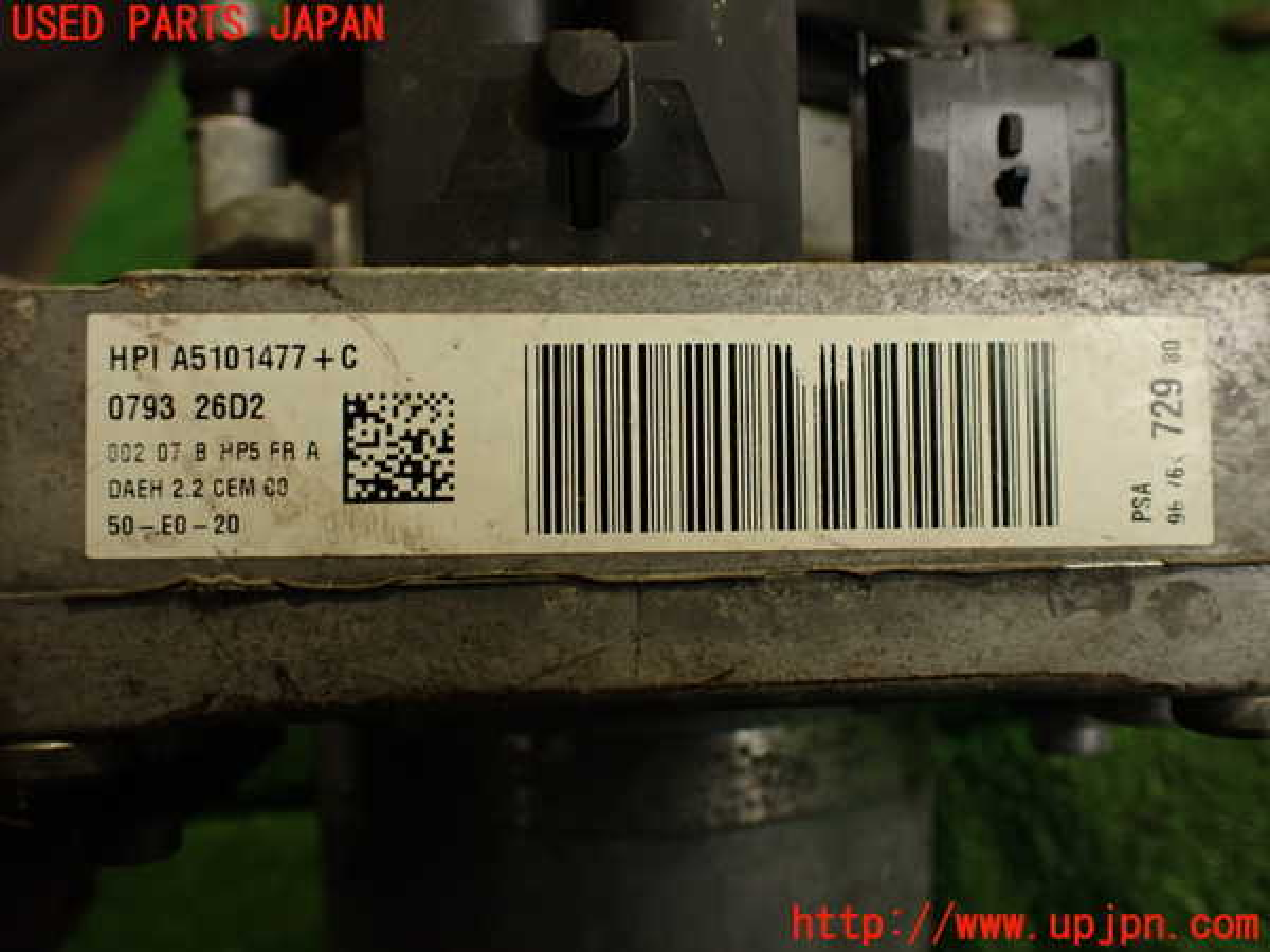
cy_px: 476
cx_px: 635
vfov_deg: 44.2
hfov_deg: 56.8
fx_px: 1174
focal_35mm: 32
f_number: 2.4
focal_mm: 5.79
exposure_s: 1/30
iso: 200
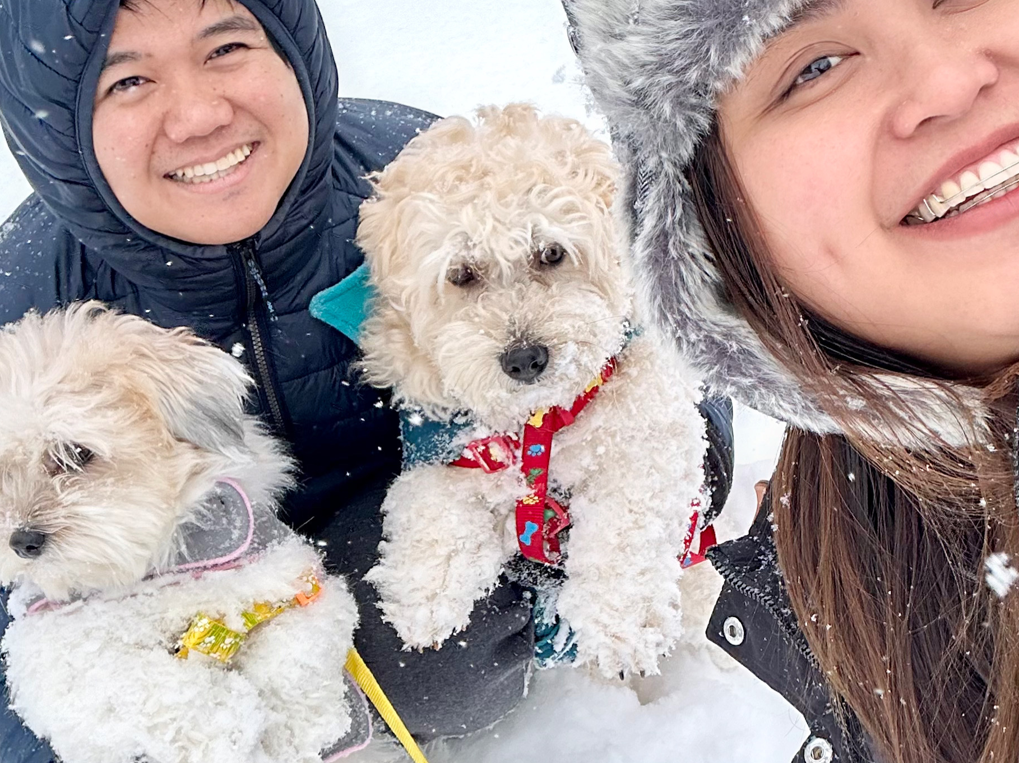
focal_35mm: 51
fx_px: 1500
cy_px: 289
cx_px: 536
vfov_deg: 28.4
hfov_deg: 37.5
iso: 20
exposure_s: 1/170
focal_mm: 2.69
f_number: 1.9
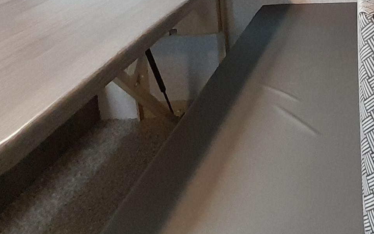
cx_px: 377
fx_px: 377
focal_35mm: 37
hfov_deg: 44.5
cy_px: -84
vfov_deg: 27.6
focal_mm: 1.13
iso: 200
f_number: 2.2
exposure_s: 1/33
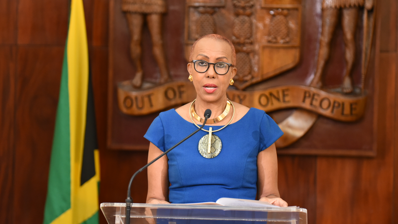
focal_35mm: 168
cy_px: 105
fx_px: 1773
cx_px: 199
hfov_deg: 12.8
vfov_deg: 7.2
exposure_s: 1/320
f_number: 2.8
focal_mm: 160
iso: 4000
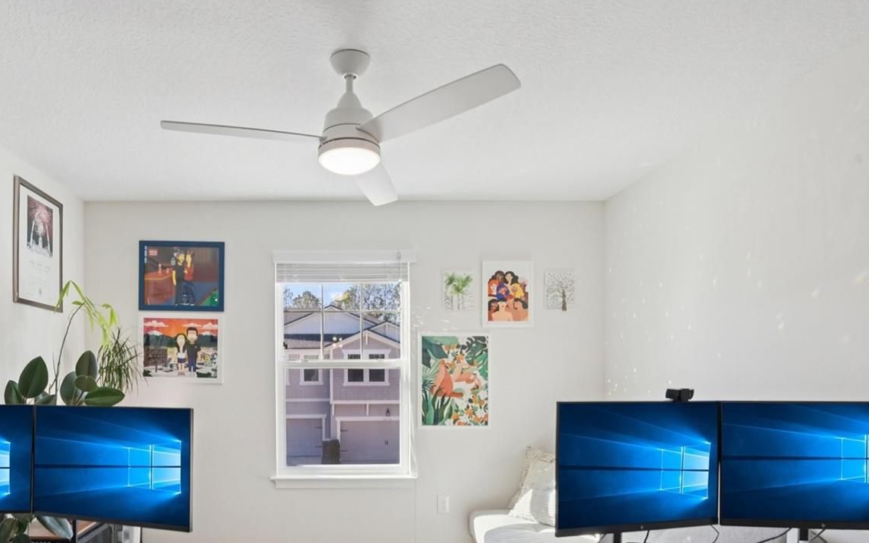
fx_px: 545
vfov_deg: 51.5
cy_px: 381
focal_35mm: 23
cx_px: 341
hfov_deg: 76.1
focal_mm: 16
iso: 400
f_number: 8
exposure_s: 1/50
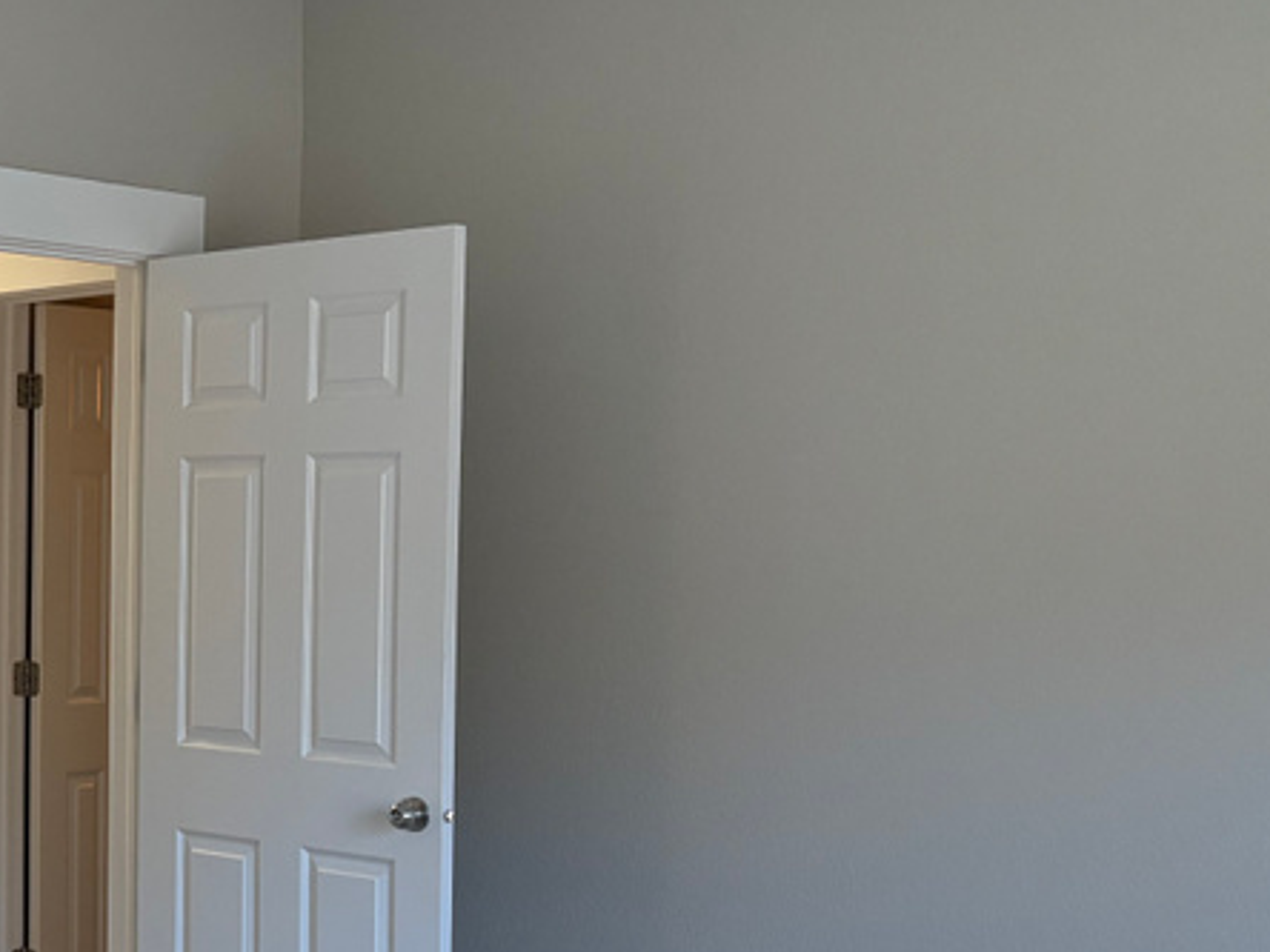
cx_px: -106
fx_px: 2201
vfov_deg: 24.4
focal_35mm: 60
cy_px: 589
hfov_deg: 29.3
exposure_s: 1/202
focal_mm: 5.96
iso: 125
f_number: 1.6
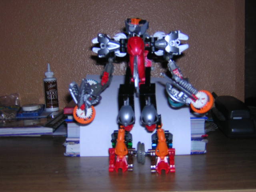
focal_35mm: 51
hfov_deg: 37.5
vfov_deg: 28.6
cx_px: 128
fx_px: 377
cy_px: 96
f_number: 3.1
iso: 100
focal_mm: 6.6
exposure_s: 1/60.1
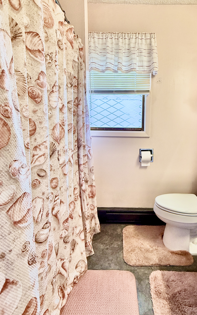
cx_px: 123
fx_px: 155
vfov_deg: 91.0
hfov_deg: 64.1
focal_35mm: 18
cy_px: 151
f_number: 2.2
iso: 200
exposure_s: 1/120
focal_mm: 2.22
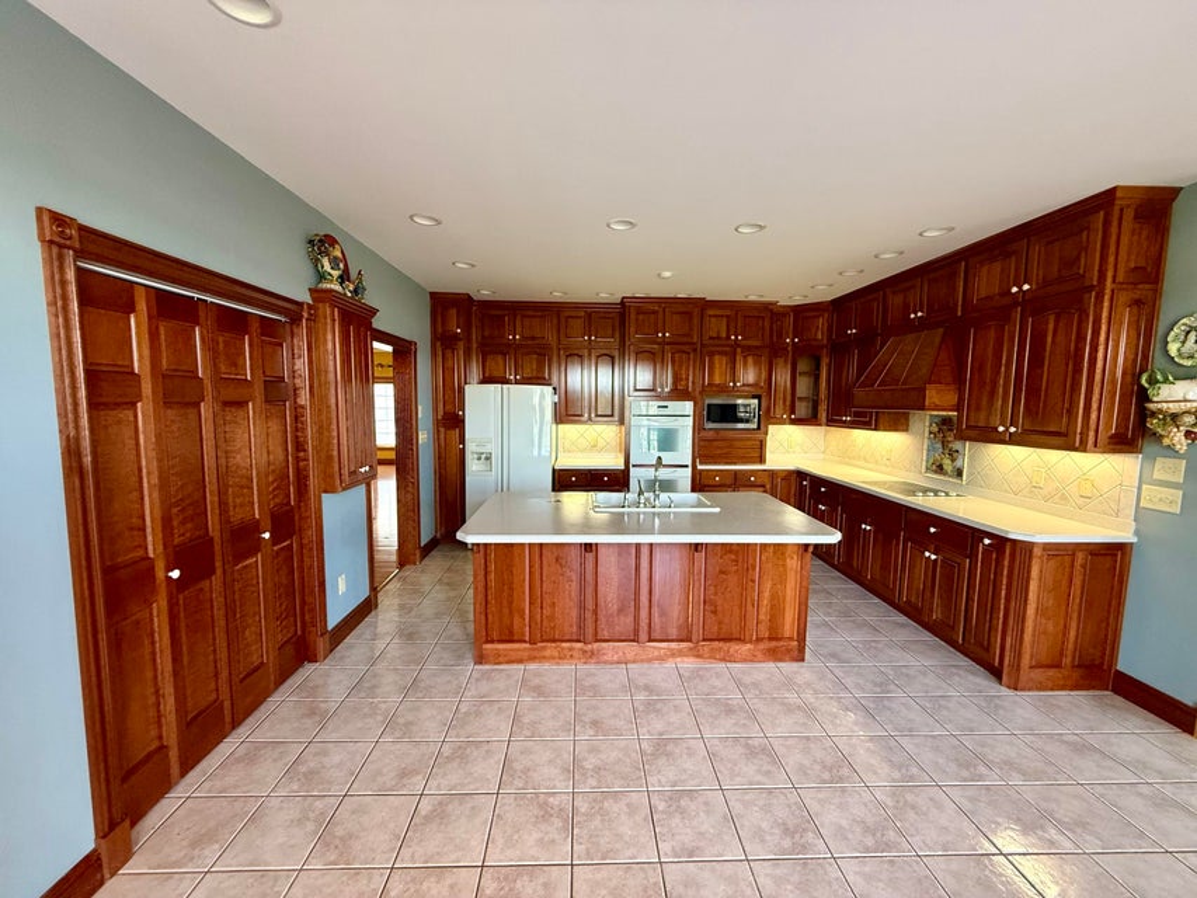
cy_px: 449
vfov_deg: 85.7
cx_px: 598
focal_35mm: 14
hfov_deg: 102.1
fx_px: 484
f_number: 2.2
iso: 320
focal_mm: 2.22
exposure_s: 1/60
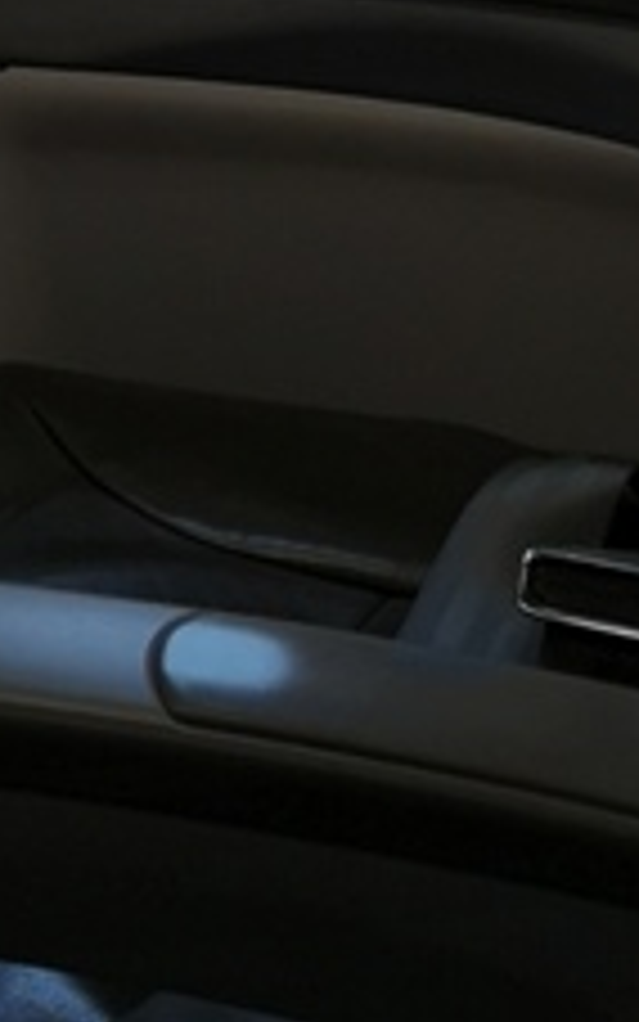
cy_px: -774
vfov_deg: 17.2
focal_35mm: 101
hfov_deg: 12.8
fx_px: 2812
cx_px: 14
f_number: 1.8
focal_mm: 3.95
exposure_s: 1/60
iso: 160
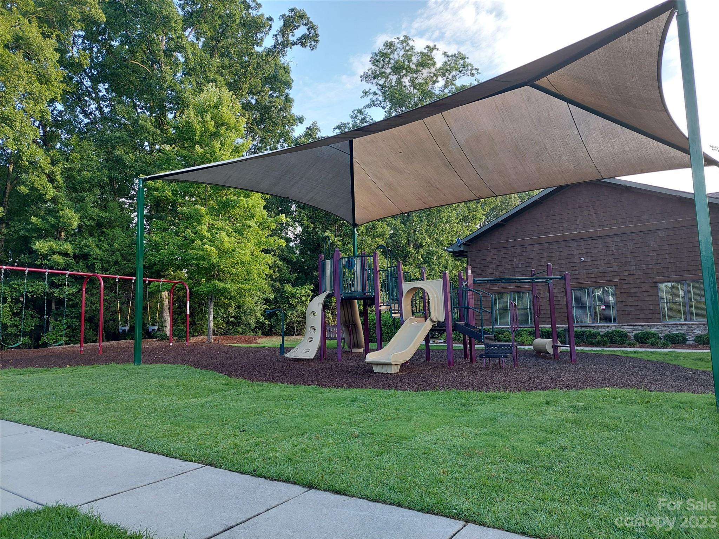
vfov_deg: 56.8
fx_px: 498
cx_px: 360
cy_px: 270
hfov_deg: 71.6
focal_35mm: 24
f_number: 1.8
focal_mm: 5.23
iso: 80
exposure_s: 1/120
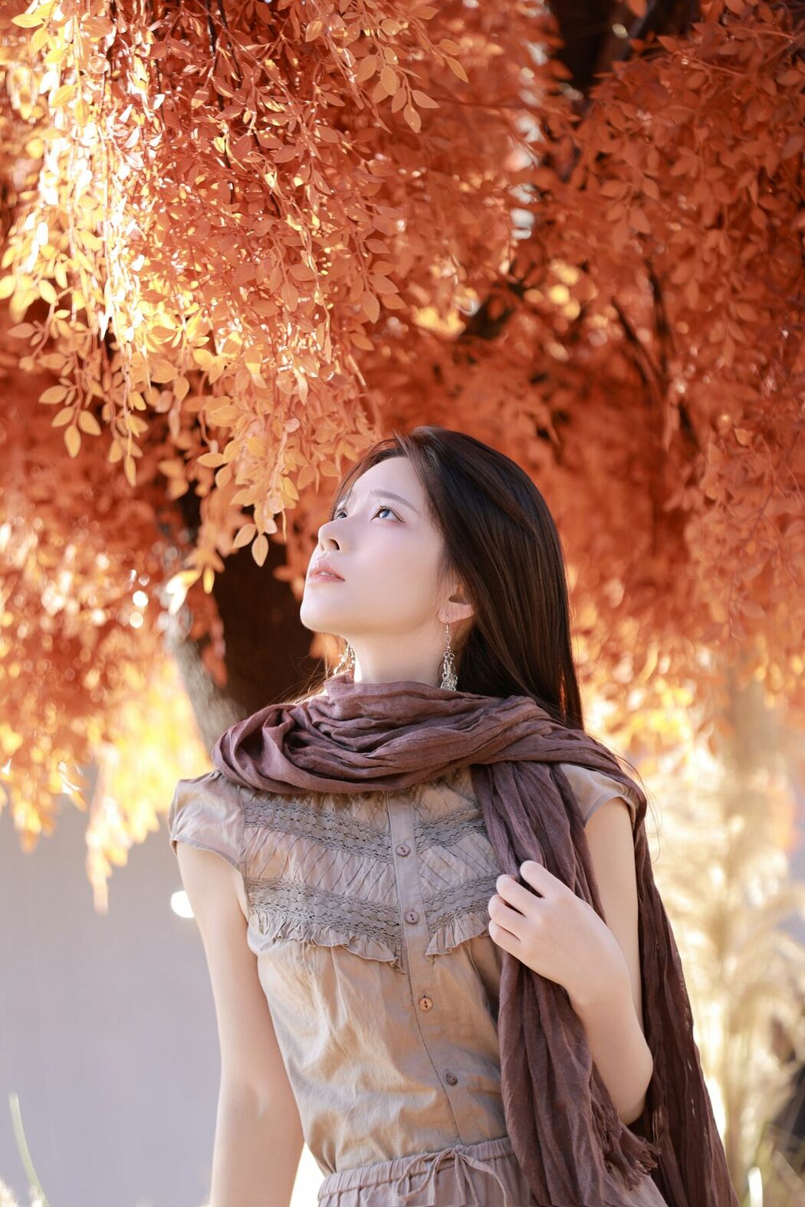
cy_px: 604
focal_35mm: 200
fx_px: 6708
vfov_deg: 10.3
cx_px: 402
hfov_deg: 6.9
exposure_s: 1/320
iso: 160
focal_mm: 200
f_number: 2.8
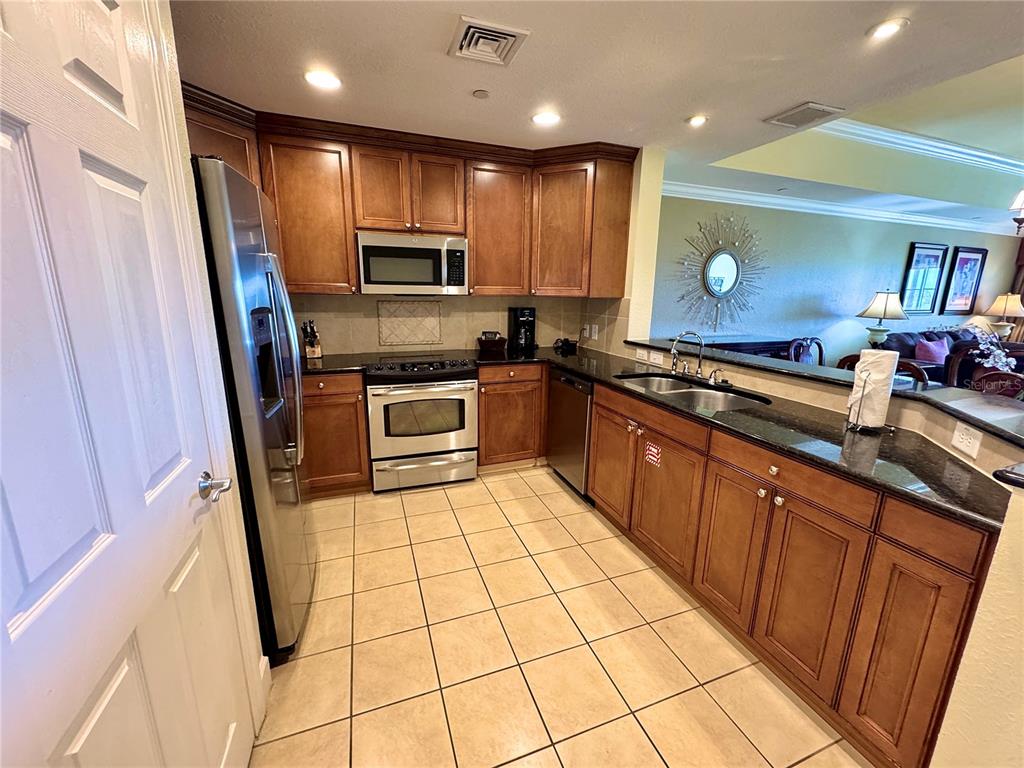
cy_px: 384
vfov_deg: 85.7
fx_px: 414
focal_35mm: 14
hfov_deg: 102.1
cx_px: 512
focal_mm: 2.22
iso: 400
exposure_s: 1/60
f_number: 2.2
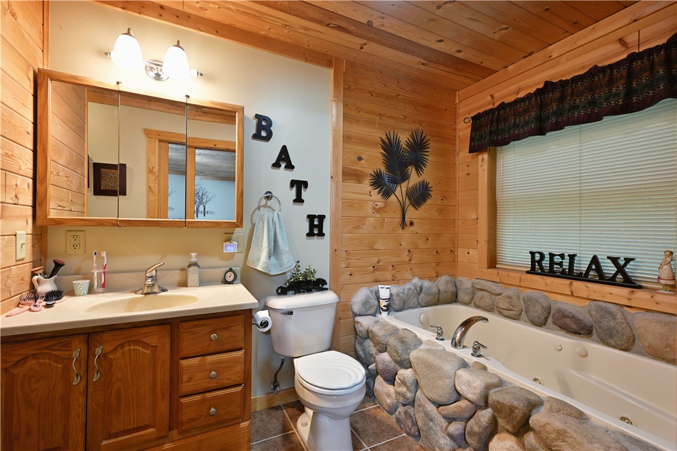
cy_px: 226
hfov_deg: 96.7
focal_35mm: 16
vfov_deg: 73.7
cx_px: 338
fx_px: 301
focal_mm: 16
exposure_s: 1/8
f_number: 5.6
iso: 400
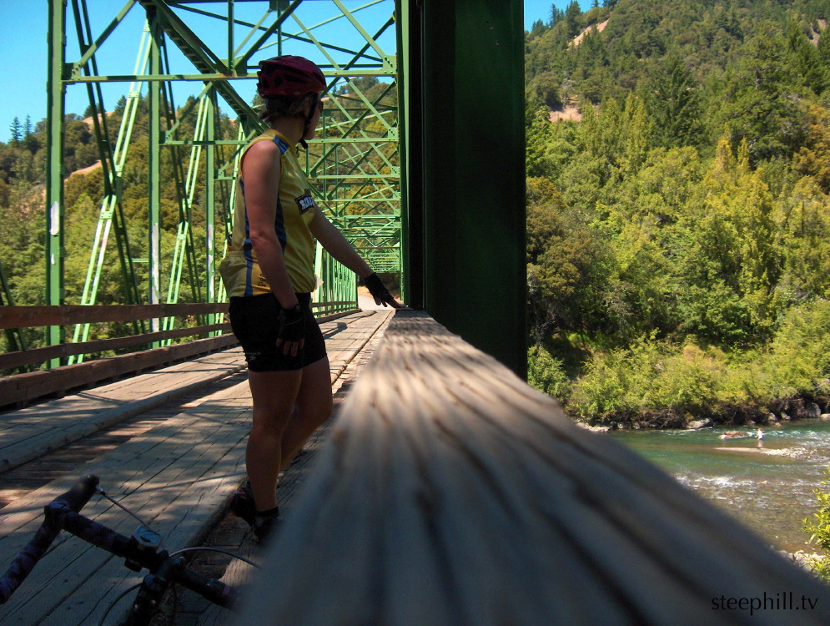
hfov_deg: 47.8
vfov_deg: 36.9
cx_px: 415
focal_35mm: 39
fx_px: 937
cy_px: 313
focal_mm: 8
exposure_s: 1/917
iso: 100
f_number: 2.8
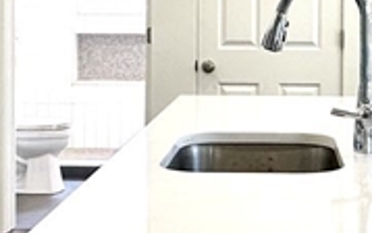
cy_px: 21
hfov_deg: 24.2
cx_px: 264
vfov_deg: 15.2
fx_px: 862
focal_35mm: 85
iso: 80
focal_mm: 2.22
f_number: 2.2
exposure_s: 1/120
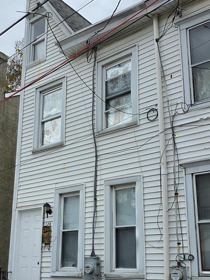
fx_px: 372
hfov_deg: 31.5
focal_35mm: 46
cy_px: 172
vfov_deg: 41.0
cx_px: 94
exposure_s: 1/359
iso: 32
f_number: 1.7
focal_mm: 6.3
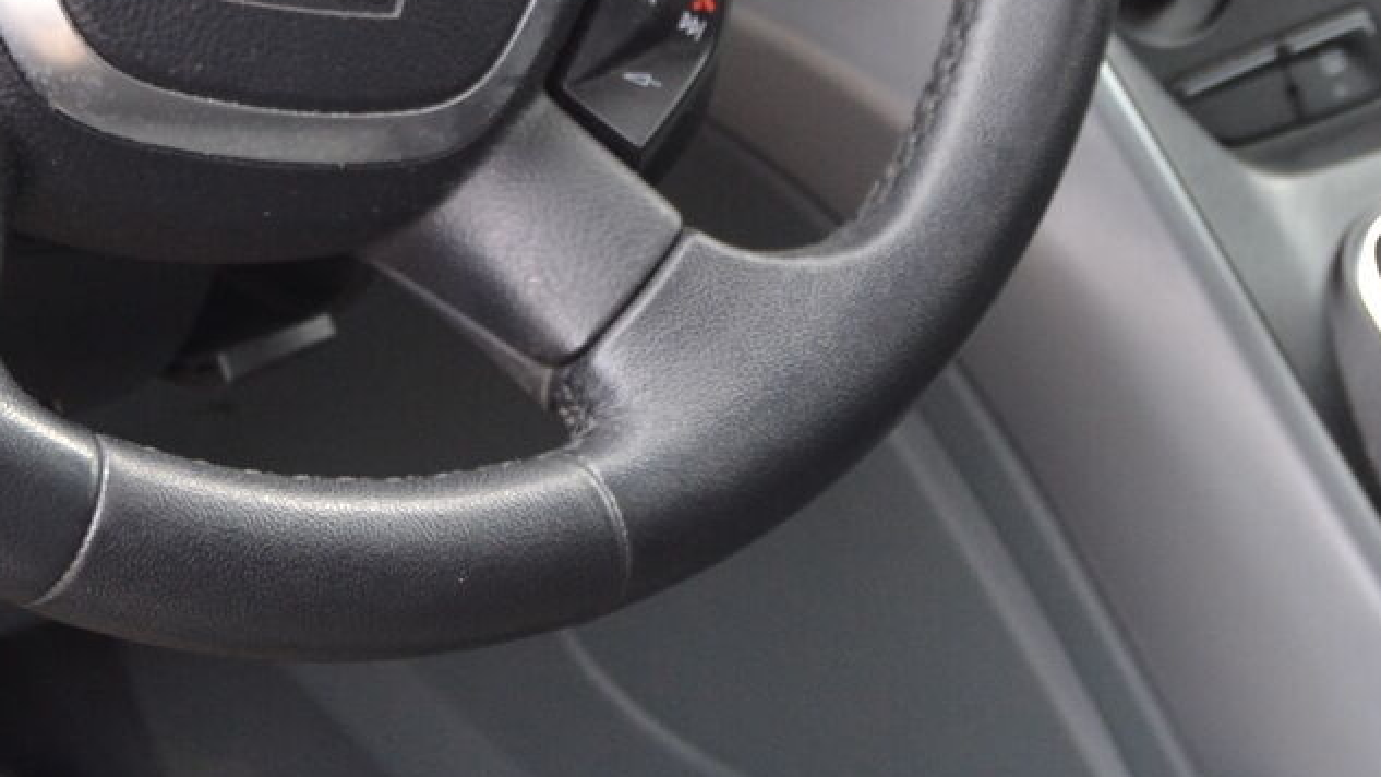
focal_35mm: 124
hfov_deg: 17.3
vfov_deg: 9.6
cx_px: 471
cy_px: -155
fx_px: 4541
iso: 400
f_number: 5
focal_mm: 26
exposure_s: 1/100
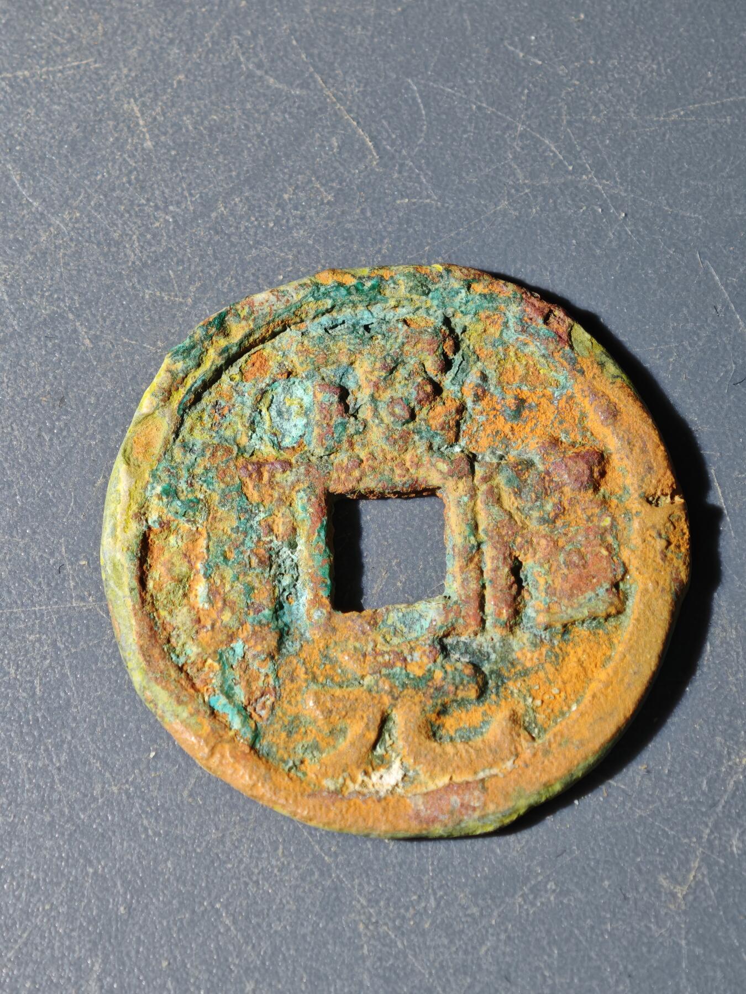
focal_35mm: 103
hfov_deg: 14.4
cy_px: 497
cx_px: 373
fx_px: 2960
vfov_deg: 19.1
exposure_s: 1/100
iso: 200
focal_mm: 9
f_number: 2
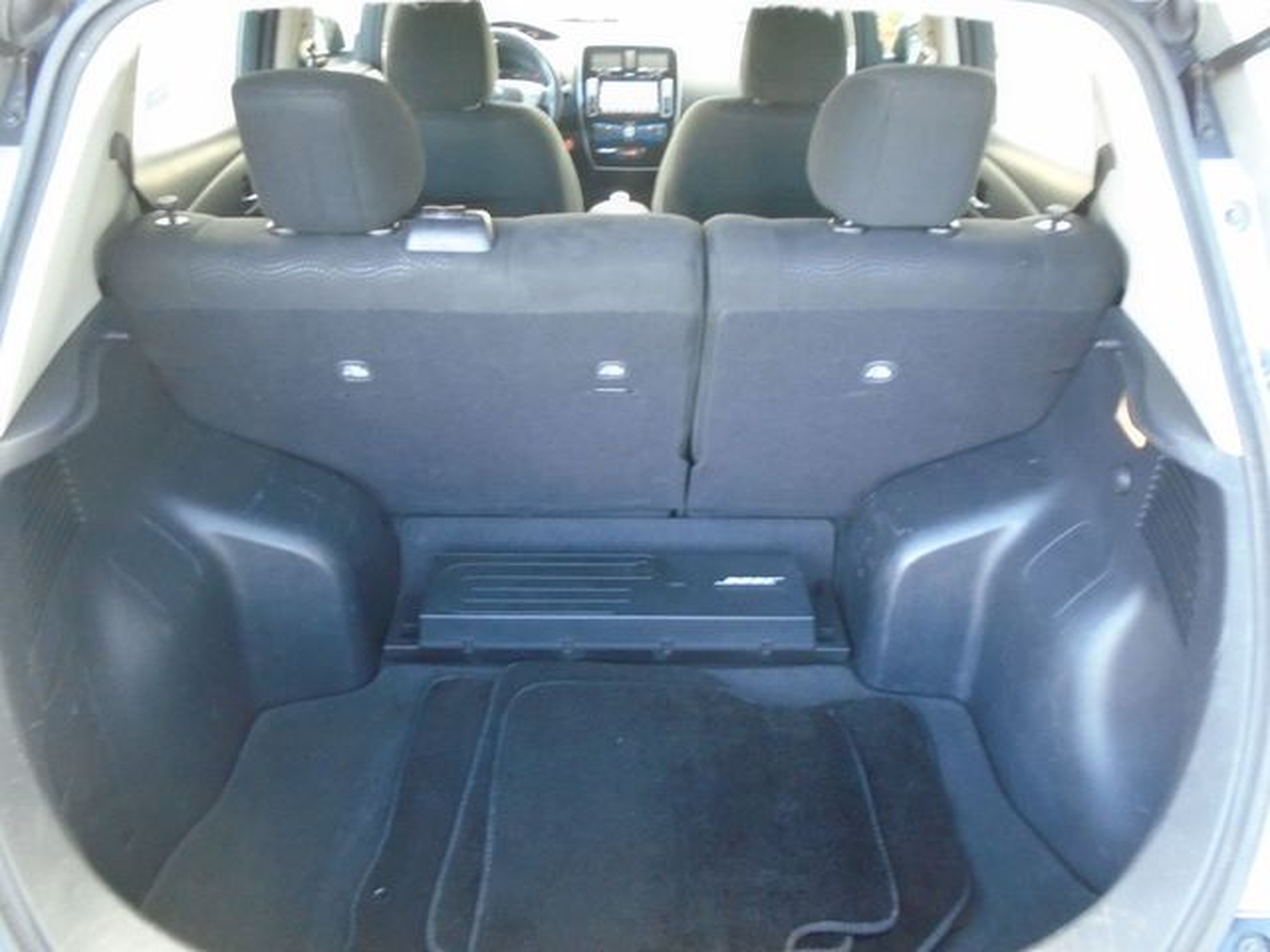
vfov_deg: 53.1
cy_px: 476
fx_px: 954
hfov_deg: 67.3
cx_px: 635
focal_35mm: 26
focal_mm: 4.6
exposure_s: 1/20
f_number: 3.2
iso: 400
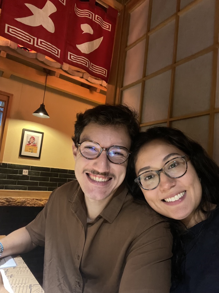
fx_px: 194
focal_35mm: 23
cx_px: 110
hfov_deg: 58.9
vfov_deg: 73.9
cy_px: 146
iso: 640
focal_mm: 2.71
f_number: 2.2
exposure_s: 1/30
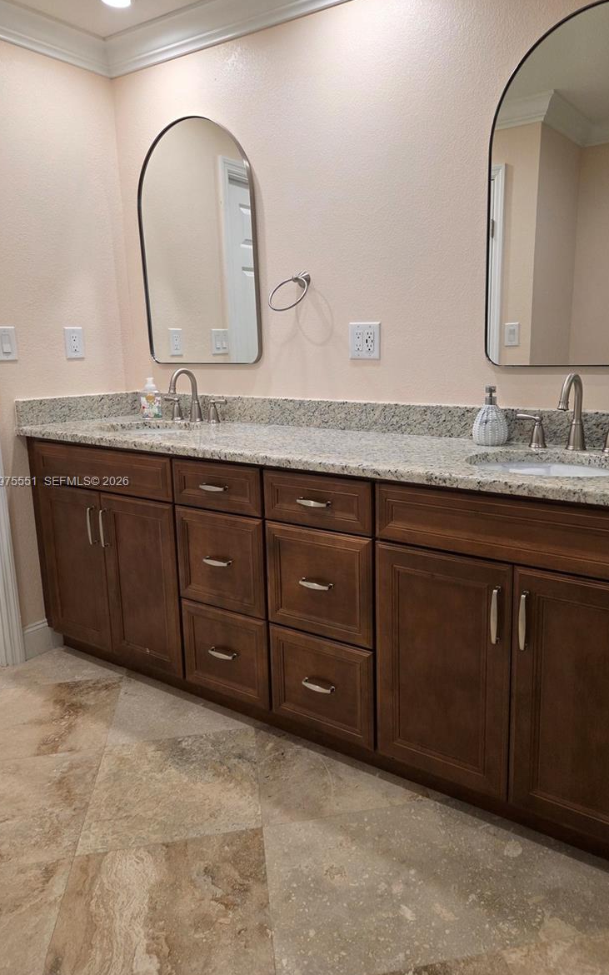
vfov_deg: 72.5
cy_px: 482
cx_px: 350
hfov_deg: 49.1
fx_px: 664
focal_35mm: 25
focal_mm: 5.4
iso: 160
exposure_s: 1/120
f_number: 1.8
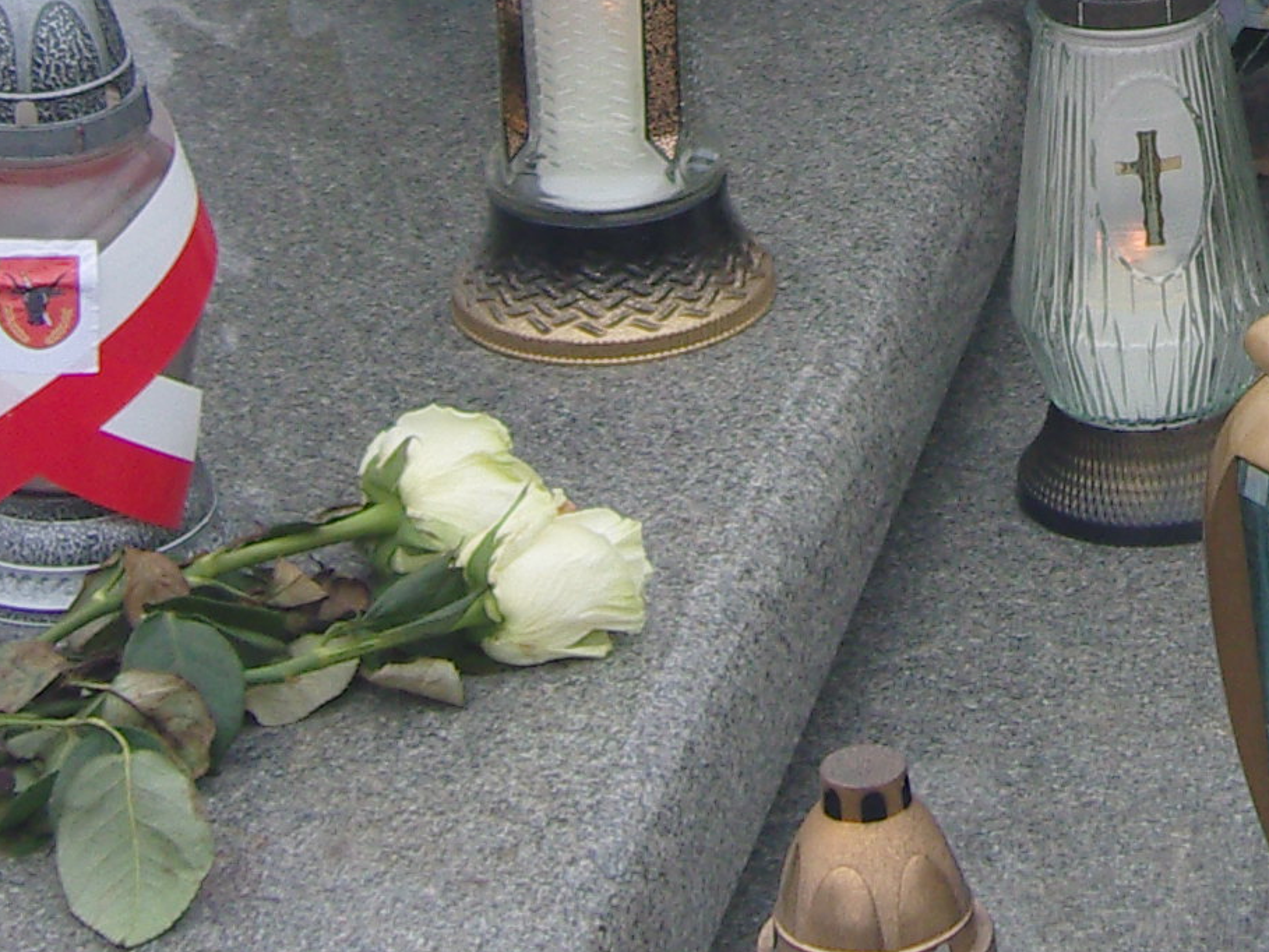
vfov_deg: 9.1
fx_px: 5793
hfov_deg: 12.3
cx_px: 1335
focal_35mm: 158
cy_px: -516
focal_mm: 9.4
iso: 100
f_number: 3.1
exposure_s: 1/125
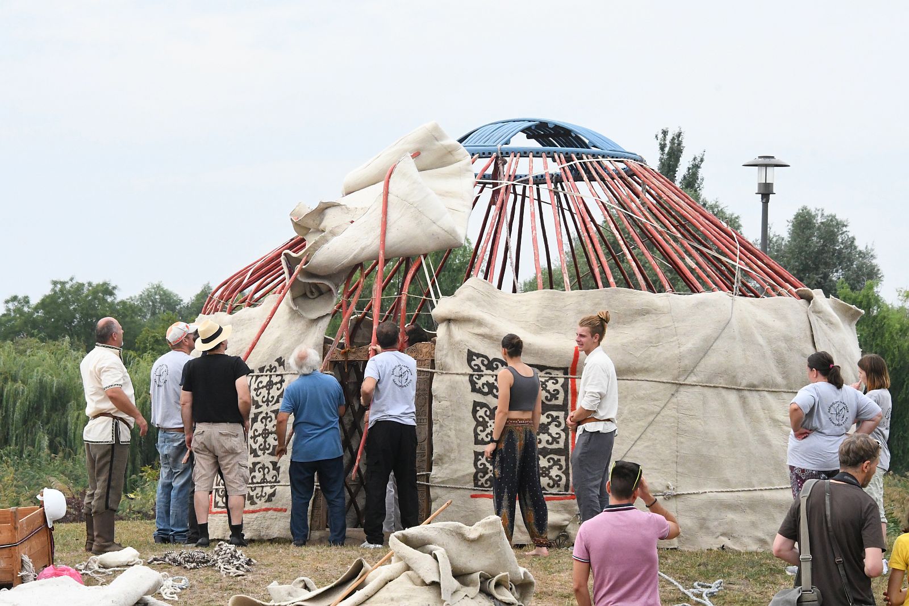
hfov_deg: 11.8
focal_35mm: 174
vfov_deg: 7.9
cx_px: 454
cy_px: 303
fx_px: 4394
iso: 5000
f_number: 11
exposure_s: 1/2000
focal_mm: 116
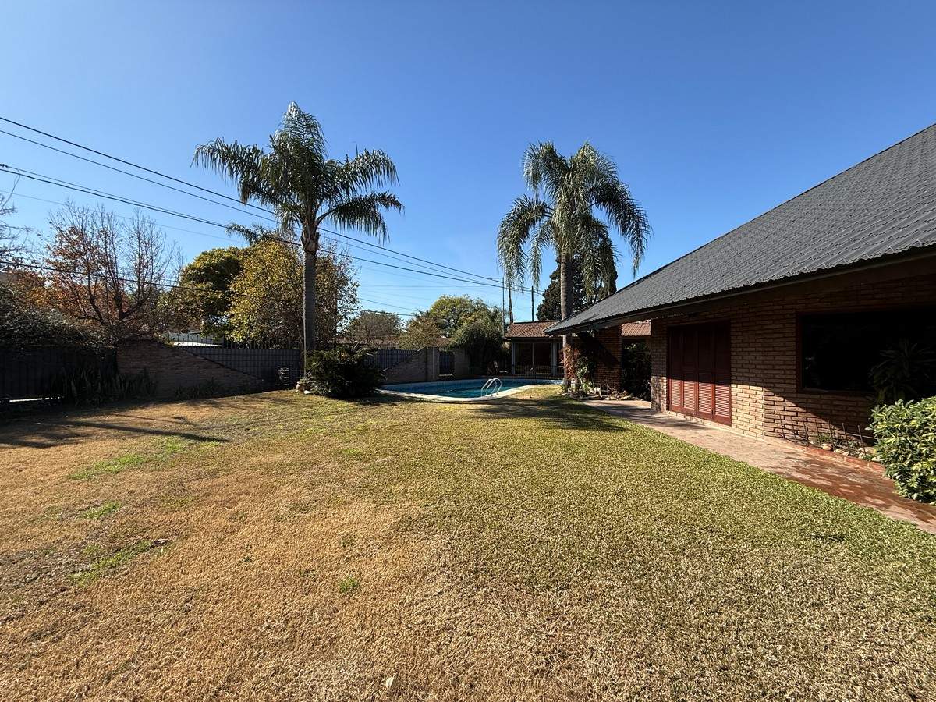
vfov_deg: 85.7
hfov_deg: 102.1
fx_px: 379
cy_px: 351
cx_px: 468
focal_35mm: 14
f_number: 2.2
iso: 50
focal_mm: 2.22
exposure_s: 1/1167
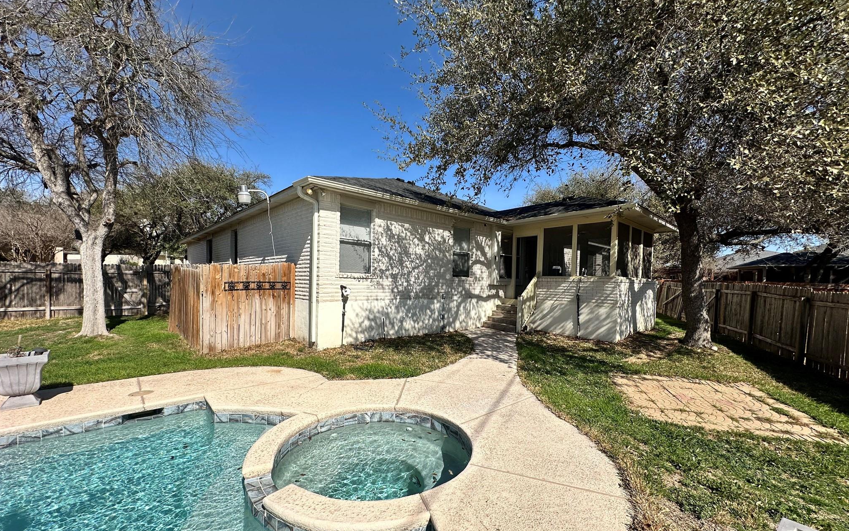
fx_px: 347
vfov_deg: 74.6
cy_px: 293
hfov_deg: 101.5
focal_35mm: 15
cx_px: 424
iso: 50
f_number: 2.2
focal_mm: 2.22
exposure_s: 1/3300
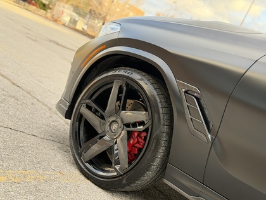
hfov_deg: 39.7
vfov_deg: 30.3
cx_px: 133
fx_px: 369
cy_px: 100
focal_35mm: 48
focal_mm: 6.76
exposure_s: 1/194
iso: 200
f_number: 1.78
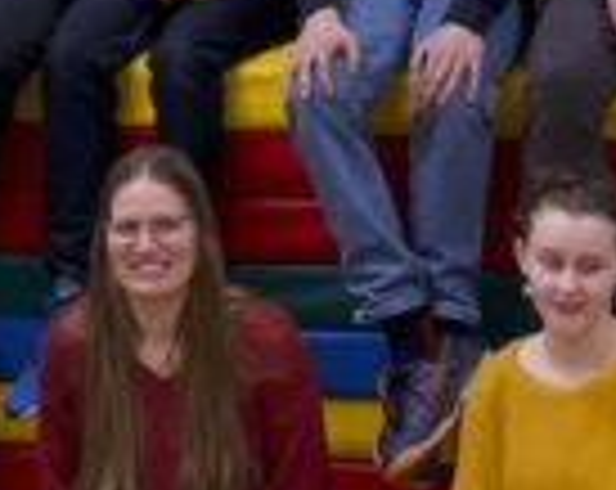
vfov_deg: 7.7
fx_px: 3584
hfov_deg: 9.8
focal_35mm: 197
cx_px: 337
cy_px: -263
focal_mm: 28
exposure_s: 1/160
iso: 1250
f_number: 4
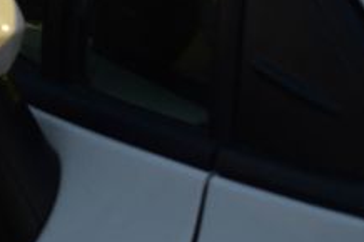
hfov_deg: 8.8
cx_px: -145
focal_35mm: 229
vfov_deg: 6.0
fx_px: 2314
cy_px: 28
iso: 1100
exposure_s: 1/15
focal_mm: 52
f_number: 6.3
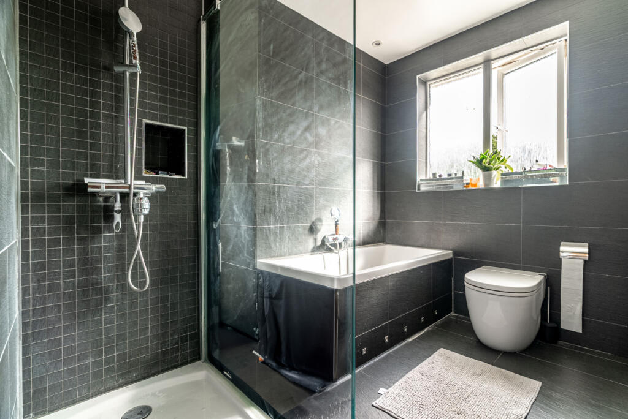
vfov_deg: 73.8
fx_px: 279
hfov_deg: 96.7
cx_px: 314
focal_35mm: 16
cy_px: 210
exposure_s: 1/100
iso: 800
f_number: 5.6
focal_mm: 16
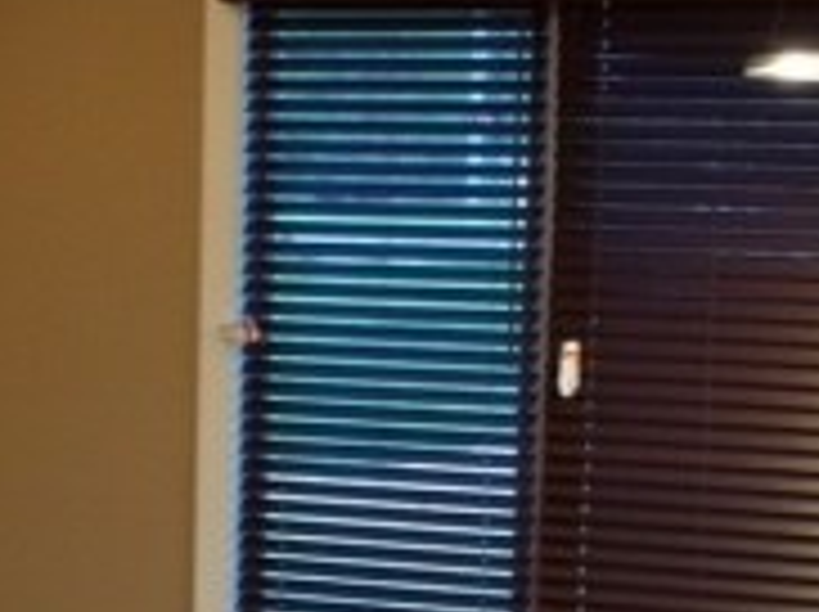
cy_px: 454
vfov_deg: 14.4
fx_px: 2410
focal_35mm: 102
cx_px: 279
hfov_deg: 19.2
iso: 250
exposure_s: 1/30
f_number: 2.2
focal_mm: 4.15
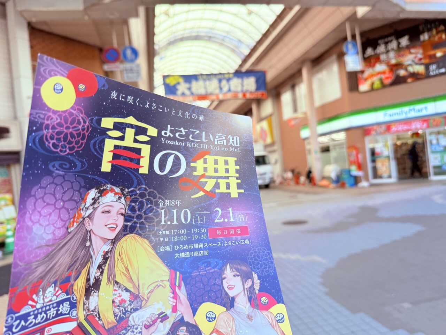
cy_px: 168
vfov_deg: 56.8
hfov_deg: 71.6
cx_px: 223
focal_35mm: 24
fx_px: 309
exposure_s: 1/612
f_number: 1.78
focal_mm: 6.76
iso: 100
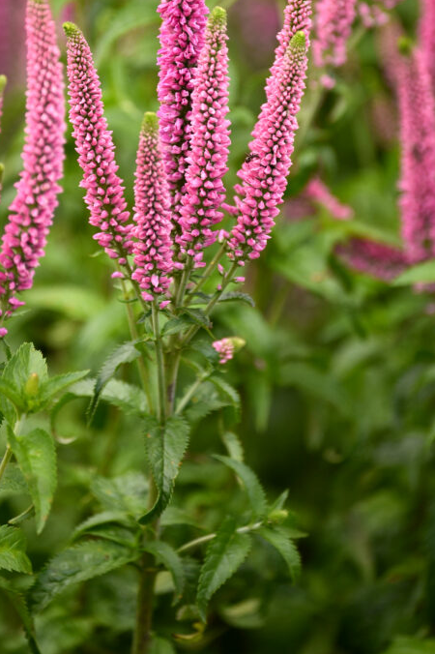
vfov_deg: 4.4
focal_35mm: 466
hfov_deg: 2.9
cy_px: 149
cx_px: 181
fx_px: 8454
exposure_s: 1/400
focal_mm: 300
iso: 200
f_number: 5.6
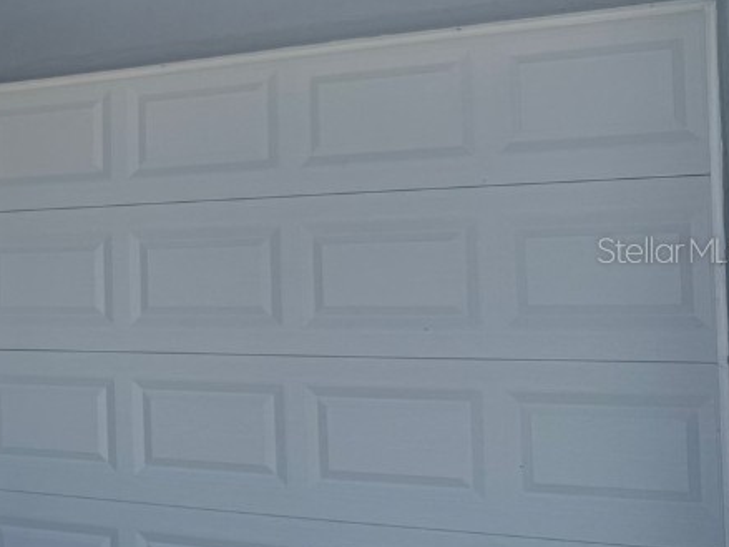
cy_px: 249
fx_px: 1179
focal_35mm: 56
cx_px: -96
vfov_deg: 26.1
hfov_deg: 30.3
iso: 80
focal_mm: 6.76
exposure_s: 1/5348
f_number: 1.78
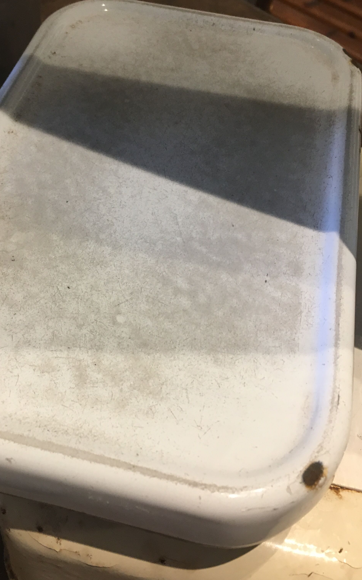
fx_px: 647
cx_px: 138
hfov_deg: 31.1
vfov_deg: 48.1
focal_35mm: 41
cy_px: 248
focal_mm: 4.15
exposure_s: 1/33
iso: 100
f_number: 2.2
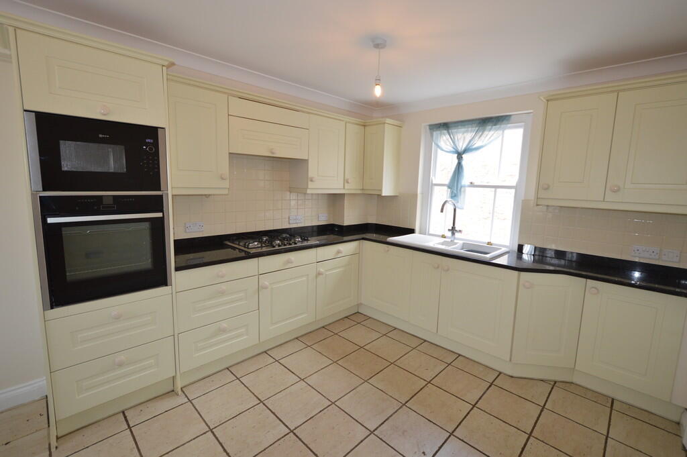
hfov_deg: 100.4
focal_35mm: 15
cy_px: 228
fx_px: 286
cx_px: 344
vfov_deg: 77.2
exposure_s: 1/125
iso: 400
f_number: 4
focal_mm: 10
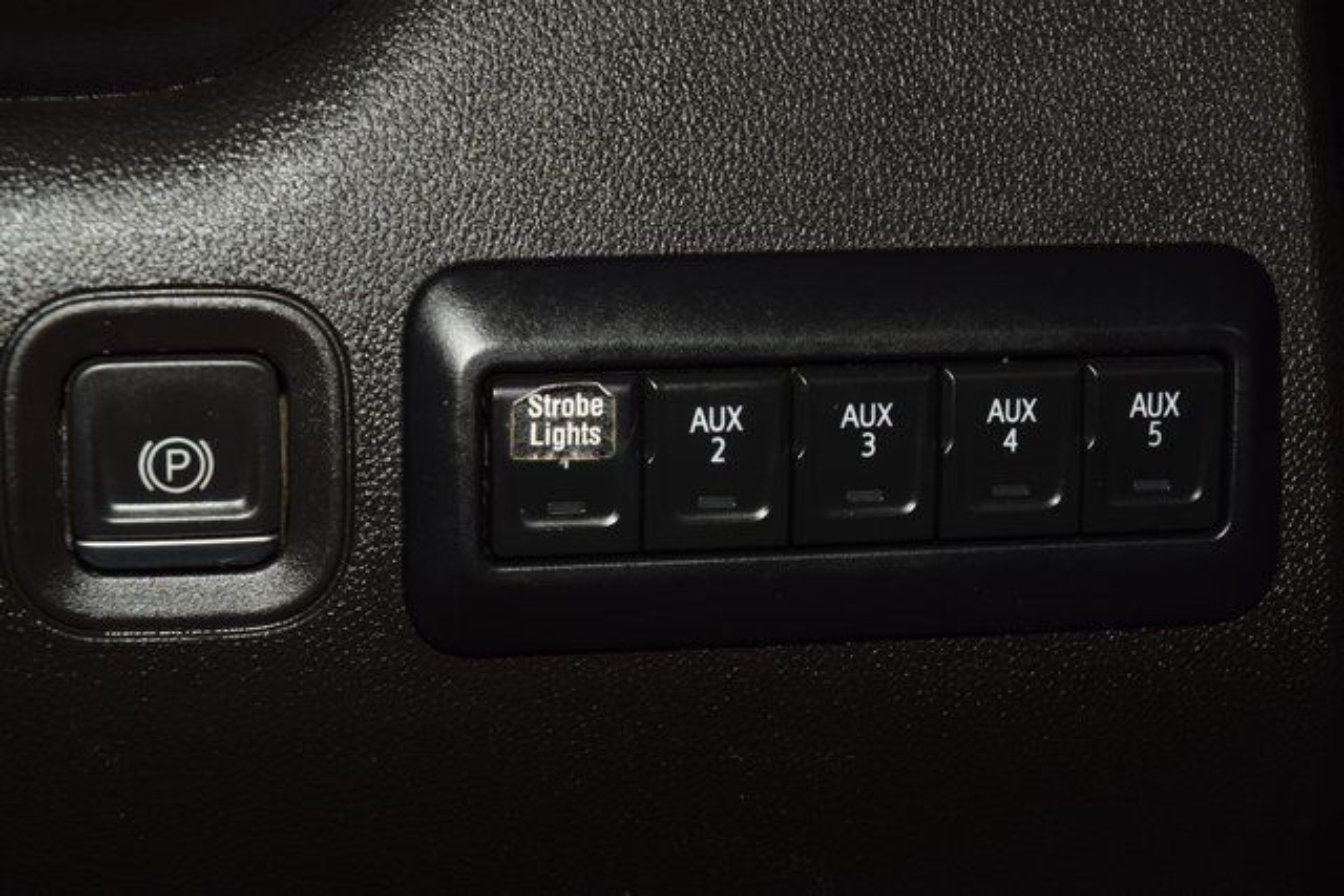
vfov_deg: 13.0
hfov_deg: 19.5
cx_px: 672
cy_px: 448
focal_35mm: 105
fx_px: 3921
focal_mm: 70
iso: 100
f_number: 8
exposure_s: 1/125
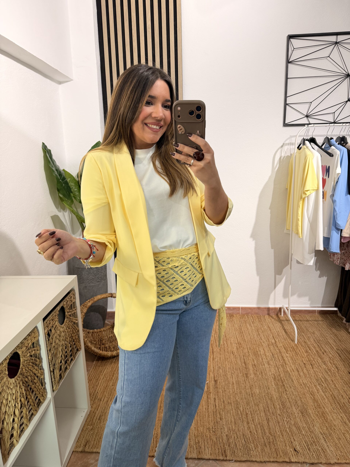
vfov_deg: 71.6
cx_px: 175
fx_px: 324
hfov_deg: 56.8
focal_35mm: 24
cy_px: 234
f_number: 1.78
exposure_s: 1/100
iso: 64
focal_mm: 6.76
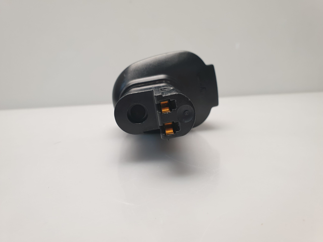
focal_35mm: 26
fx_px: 243
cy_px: 121
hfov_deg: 67.3
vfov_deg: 53.1
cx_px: 162
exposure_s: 1/50
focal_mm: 4.3
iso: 80
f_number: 2.4
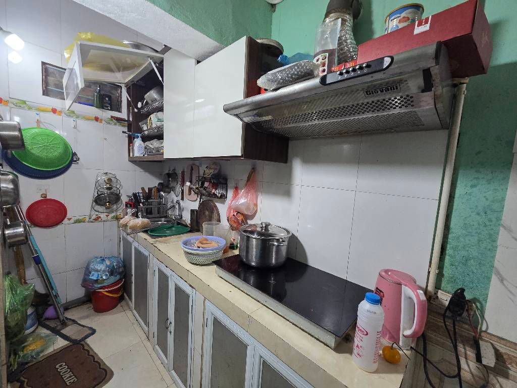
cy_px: 194
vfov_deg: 89.9
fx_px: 194
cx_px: 258
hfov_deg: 106.2
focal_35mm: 13
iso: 200
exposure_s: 1/101
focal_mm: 2.2
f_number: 2.2
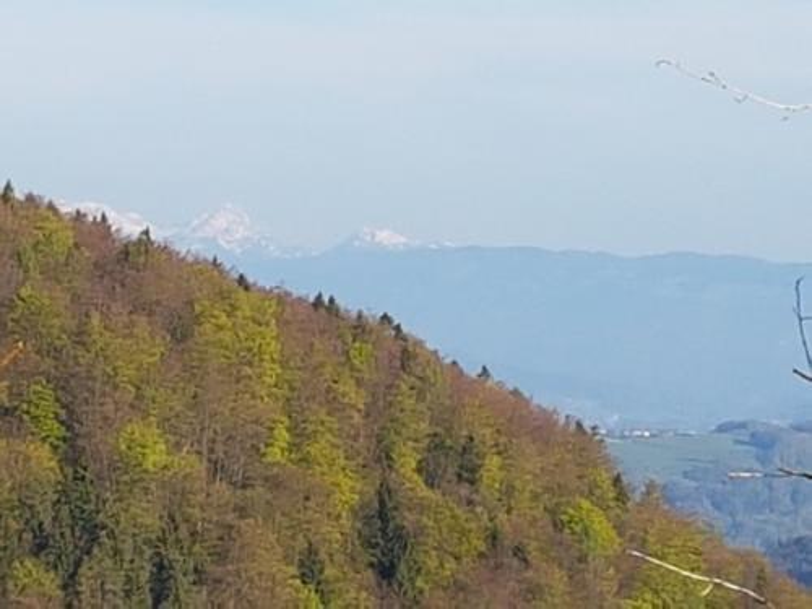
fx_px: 610
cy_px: 304
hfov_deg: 67.3
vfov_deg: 53.1
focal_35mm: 26
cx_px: 406
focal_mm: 4.2
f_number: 1.7
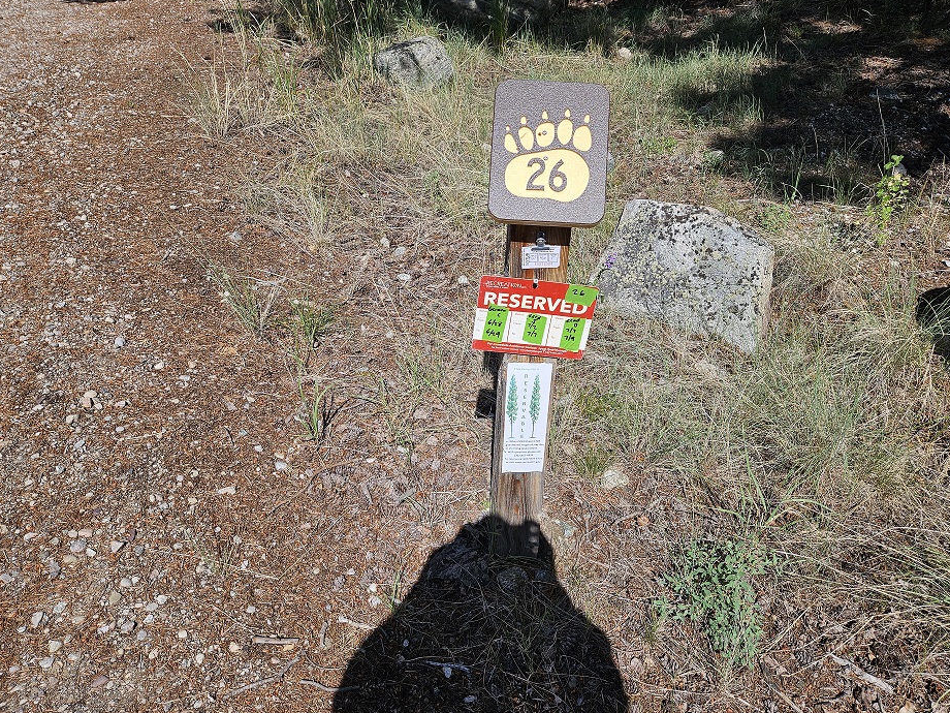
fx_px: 686
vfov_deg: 54.9
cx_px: 505
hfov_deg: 69.3
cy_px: 341
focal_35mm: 25
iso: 25
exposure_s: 1/2128
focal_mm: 5.4
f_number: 1.8
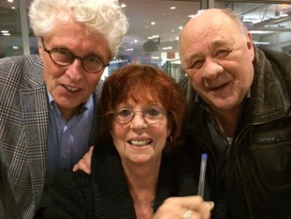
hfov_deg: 61.6
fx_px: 244
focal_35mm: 29
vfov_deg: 48.3
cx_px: 146
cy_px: 110
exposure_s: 1/17
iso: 500
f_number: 2.2
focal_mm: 4.15
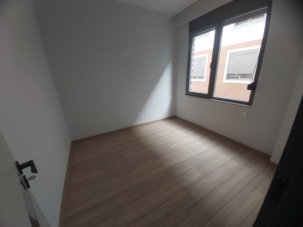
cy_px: 114
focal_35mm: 12
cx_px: 152
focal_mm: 1.42
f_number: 2.2
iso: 80
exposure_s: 1/60
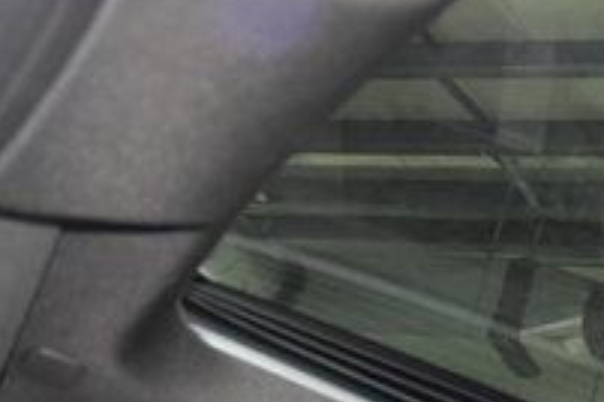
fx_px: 1762
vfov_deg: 13.0
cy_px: 142
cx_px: 862
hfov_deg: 17.7
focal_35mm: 105
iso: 3200
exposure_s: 1/50
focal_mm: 22
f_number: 3.5
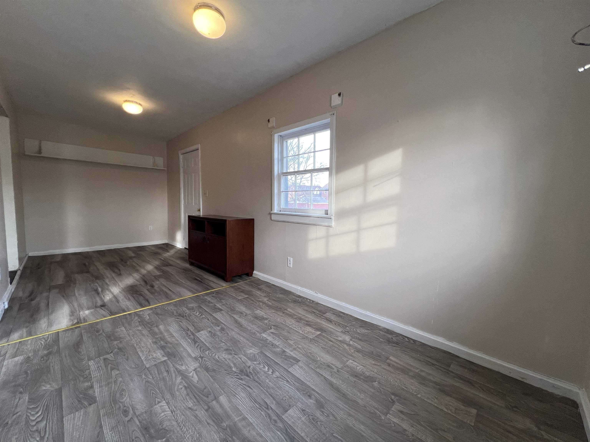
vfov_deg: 89.9
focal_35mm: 13
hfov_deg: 106.2
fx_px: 222
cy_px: 221
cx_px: 295
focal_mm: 1.57
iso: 80
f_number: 1.8
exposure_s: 1/120
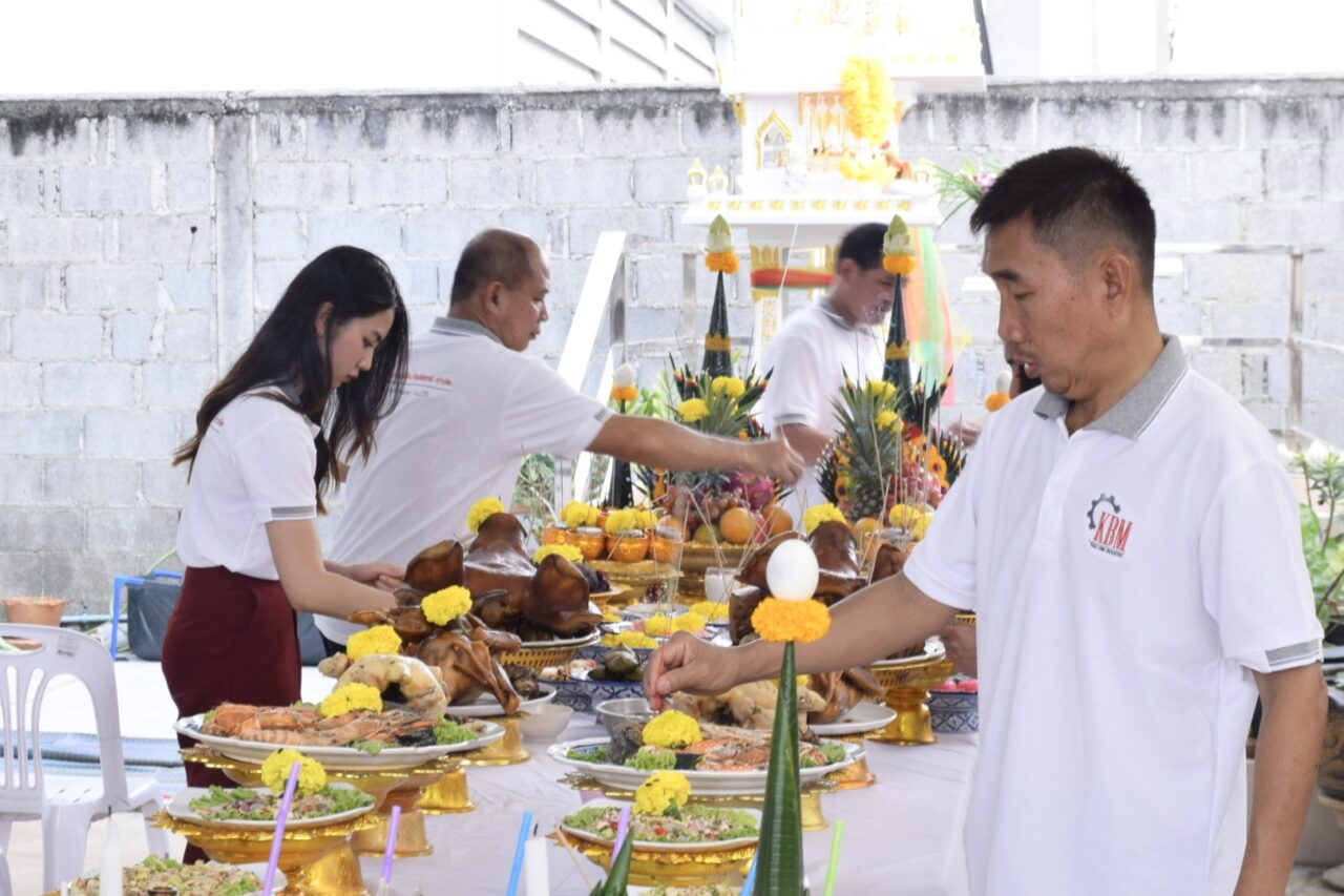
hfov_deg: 24.2
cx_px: 672
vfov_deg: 16.3
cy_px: 448
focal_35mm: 84
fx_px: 3135
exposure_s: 1/30
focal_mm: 56
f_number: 14
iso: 250
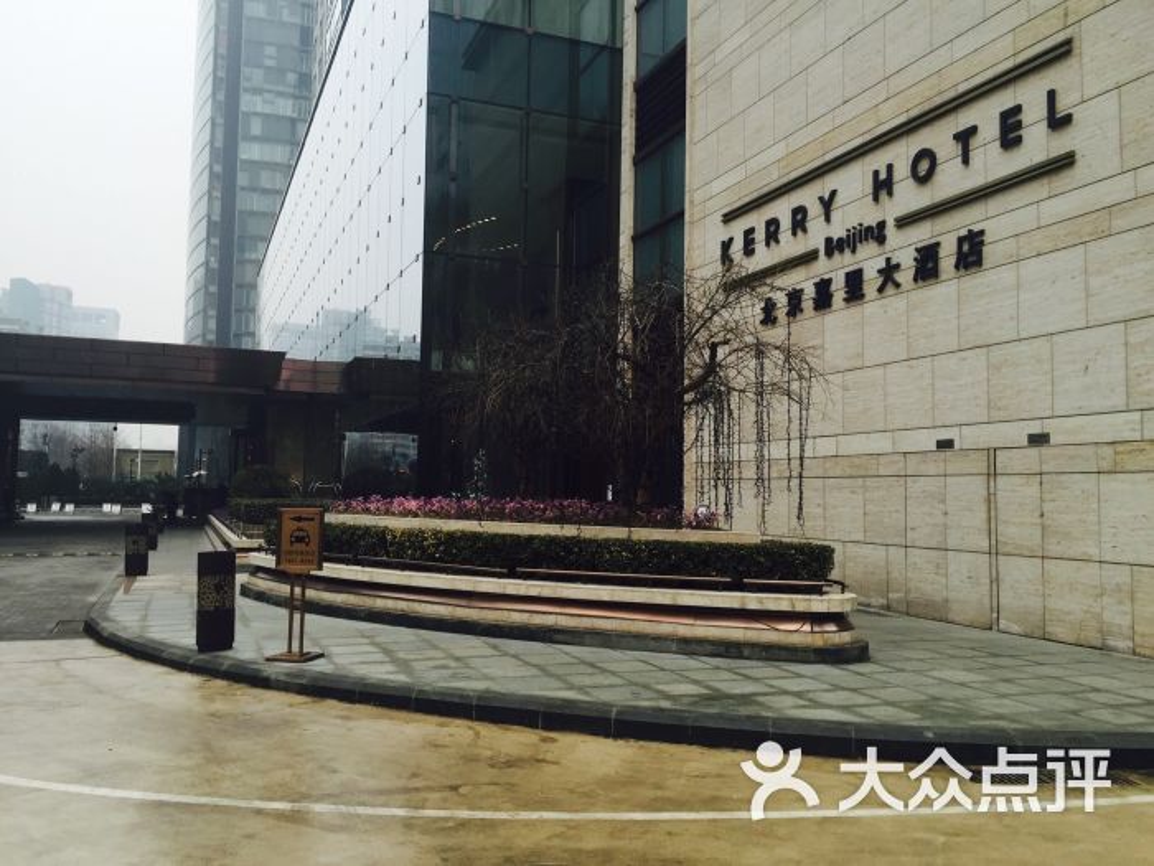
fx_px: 967
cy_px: 433
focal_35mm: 29
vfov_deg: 48.2
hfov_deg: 61.7
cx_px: 577
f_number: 2.2
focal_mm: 4.15
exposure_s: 1/260
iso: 32
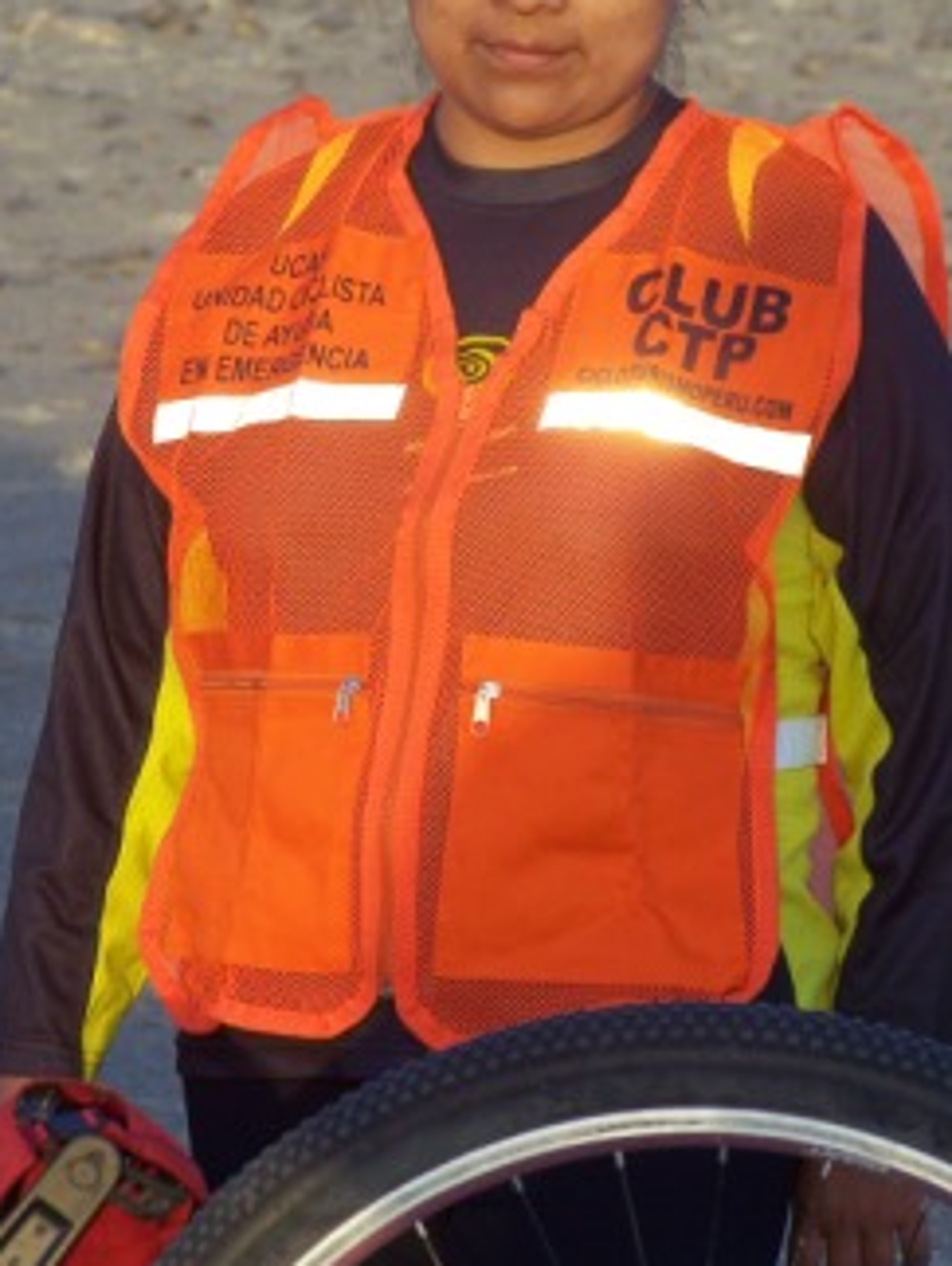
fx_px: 8564
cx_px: 423
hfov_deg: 6.4
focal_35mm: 234
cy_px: 523
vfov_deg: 8.4
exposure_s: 1/320
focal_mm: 28
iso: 80
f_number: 3.2
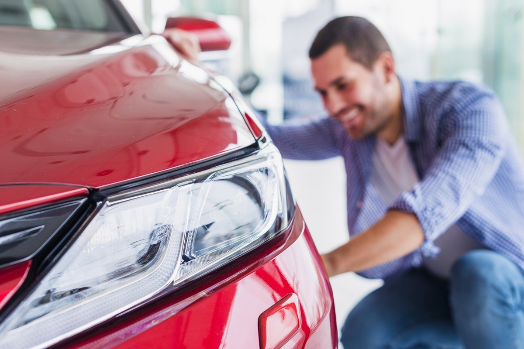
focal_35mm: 50
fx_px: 728
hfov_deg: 39.6
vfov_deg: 27.0
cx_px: 262
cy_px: 174
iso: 250
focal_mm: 50
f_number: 3.5
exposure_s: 1/160
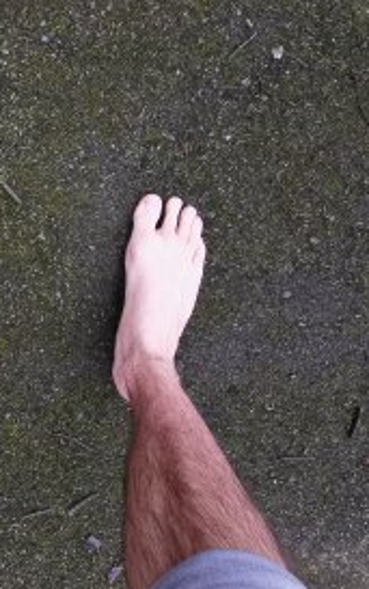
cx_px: -93
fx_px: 610
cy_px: 202
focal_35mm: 38
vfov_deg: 50.7
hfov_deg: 28.5
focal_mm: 2.35
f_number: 2.2
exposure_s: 1/100
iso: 80
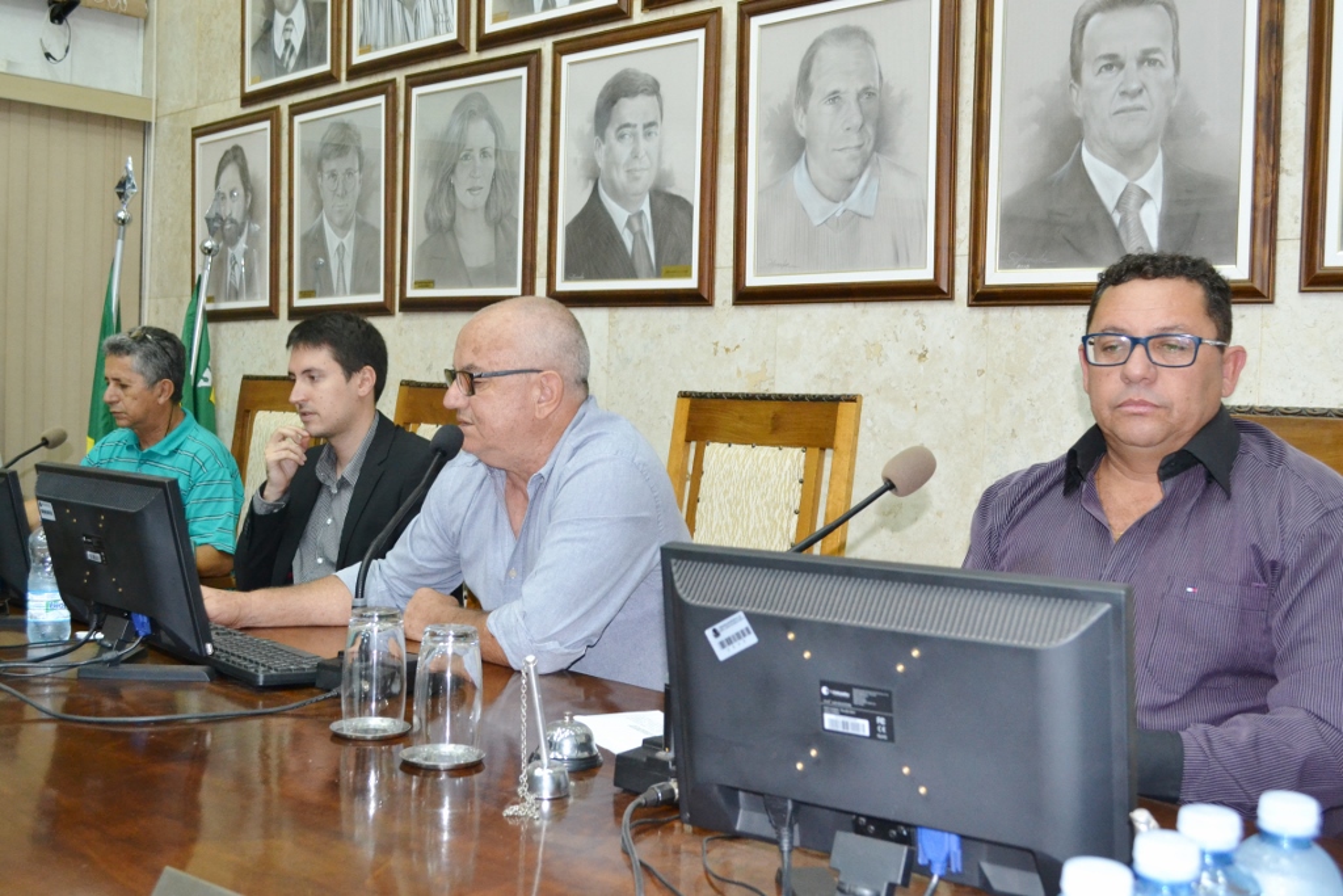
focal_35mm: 36
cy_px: 448
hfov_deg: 53.1
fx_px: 1343
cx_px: 672
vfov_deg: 36.9
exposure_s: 1/80
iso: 1600
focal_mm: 24
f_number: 5.6
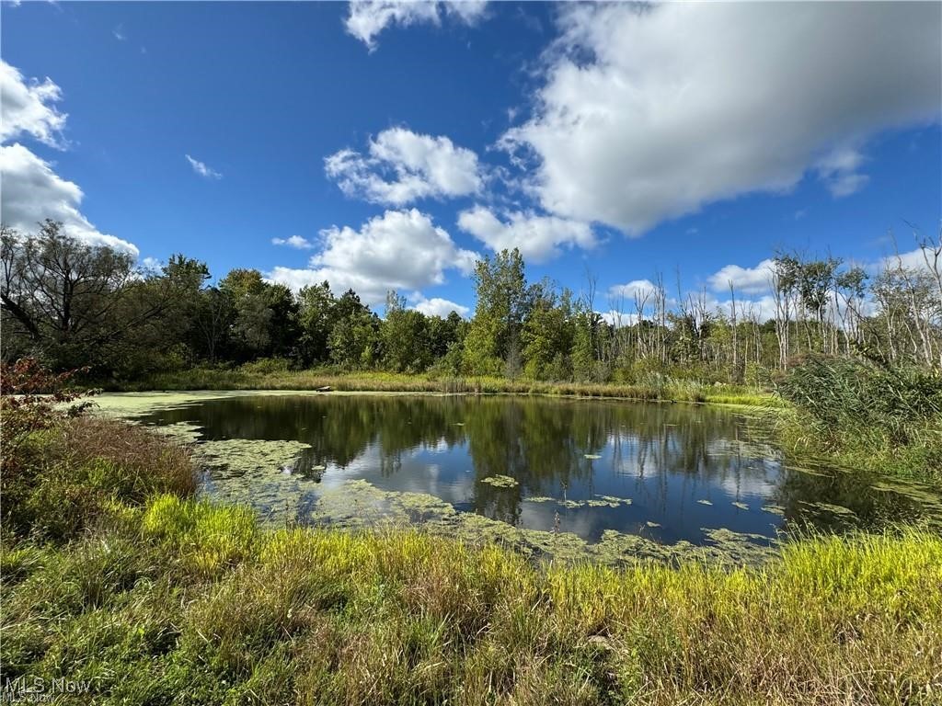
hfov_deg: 102.1
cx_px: 471
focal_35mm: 14
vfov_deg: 85.7
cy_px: 353
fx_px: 381
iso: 50
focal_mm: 2.22
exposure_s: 1/1880
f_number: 2.2
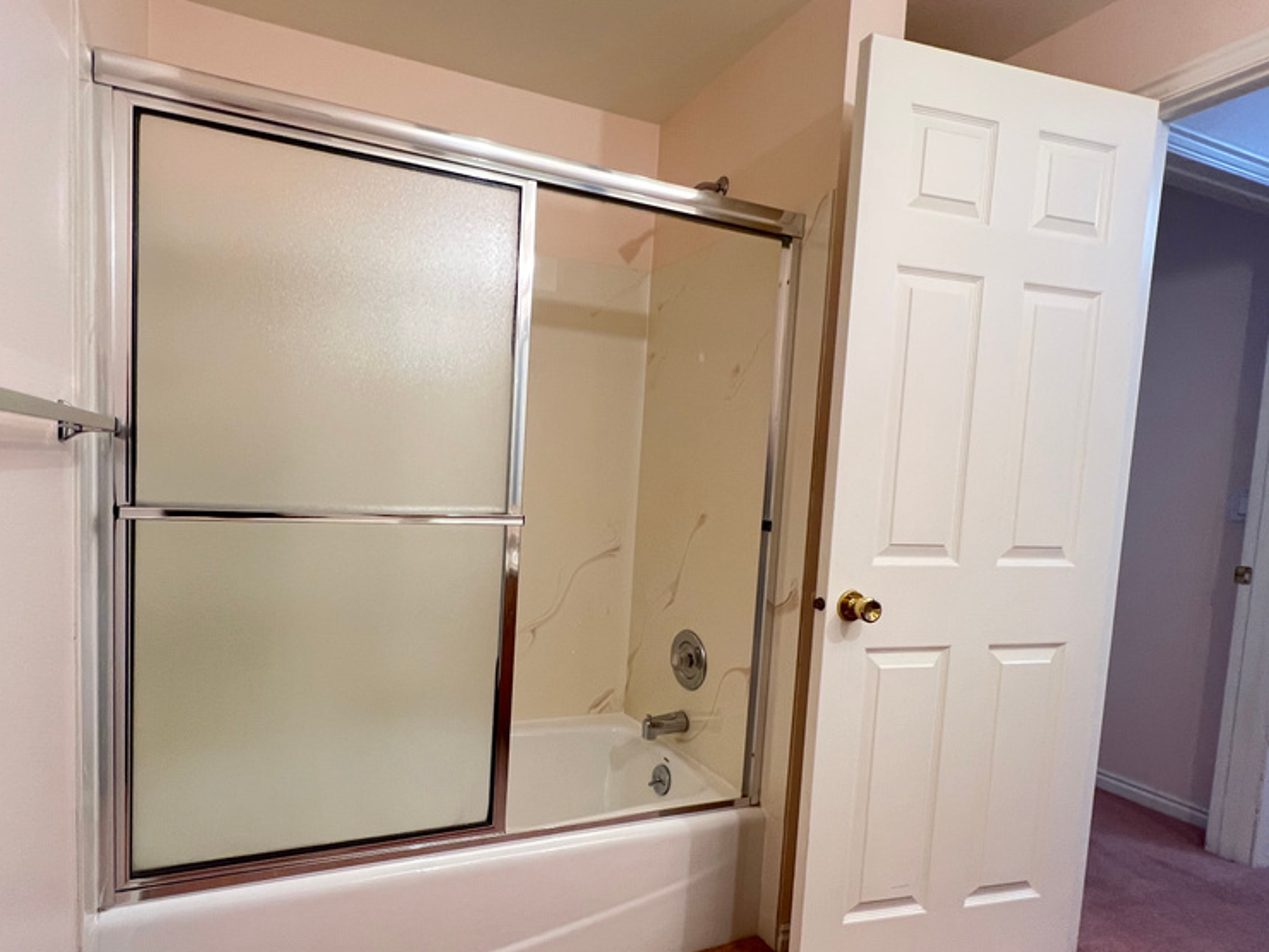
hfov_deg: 87.0
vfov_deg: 71.4
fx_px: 660
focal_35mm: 18
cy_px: 521
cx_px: 526
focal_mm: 1.57
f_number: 1.8
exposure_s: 1/120
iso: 200
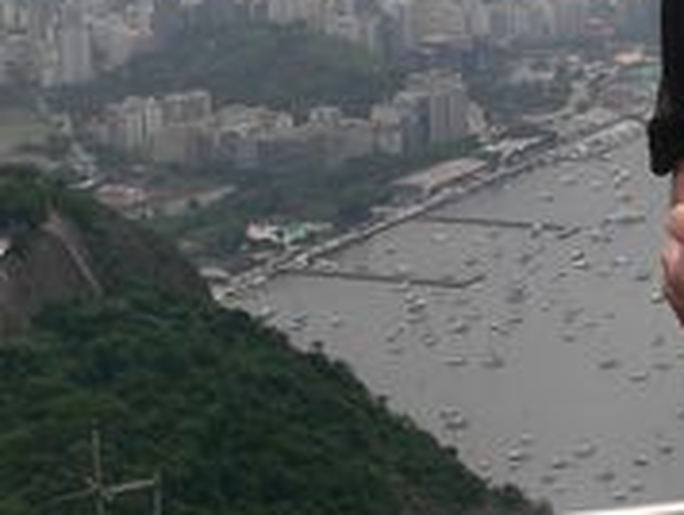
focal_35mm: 129
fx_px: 2552
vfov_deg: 11.3
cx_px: 715
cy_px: -136
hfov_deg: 15.0
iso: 80
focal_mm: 7.7
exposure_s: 1/800
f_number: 5.6
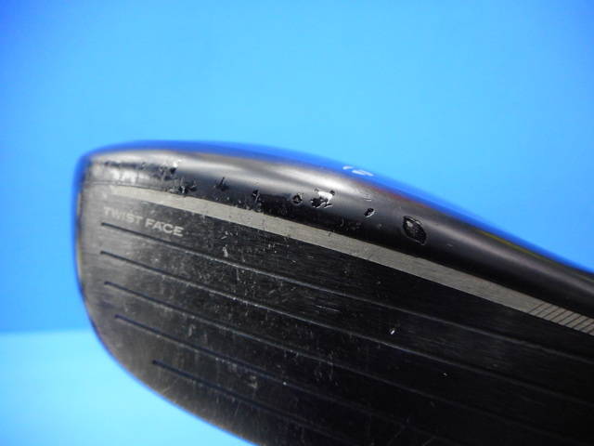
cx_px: 297
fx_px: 429
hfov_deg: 69.4
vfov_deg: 54.9
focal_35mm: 25
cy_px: 223
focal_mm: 4.5
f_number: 3.7
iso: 400
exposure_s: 1/30
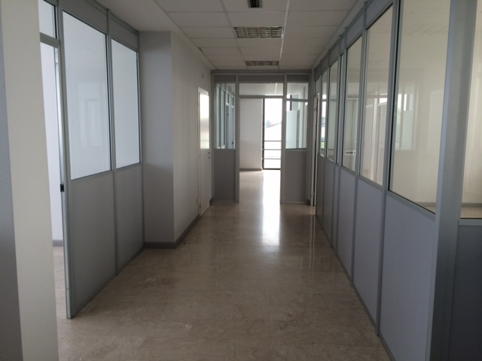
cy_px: 180
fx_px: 418
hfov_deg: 60.0
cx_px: 241
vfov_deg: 46.8
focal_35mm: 30
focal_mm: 4.12
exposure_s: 1/40
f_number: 2.2
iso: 50
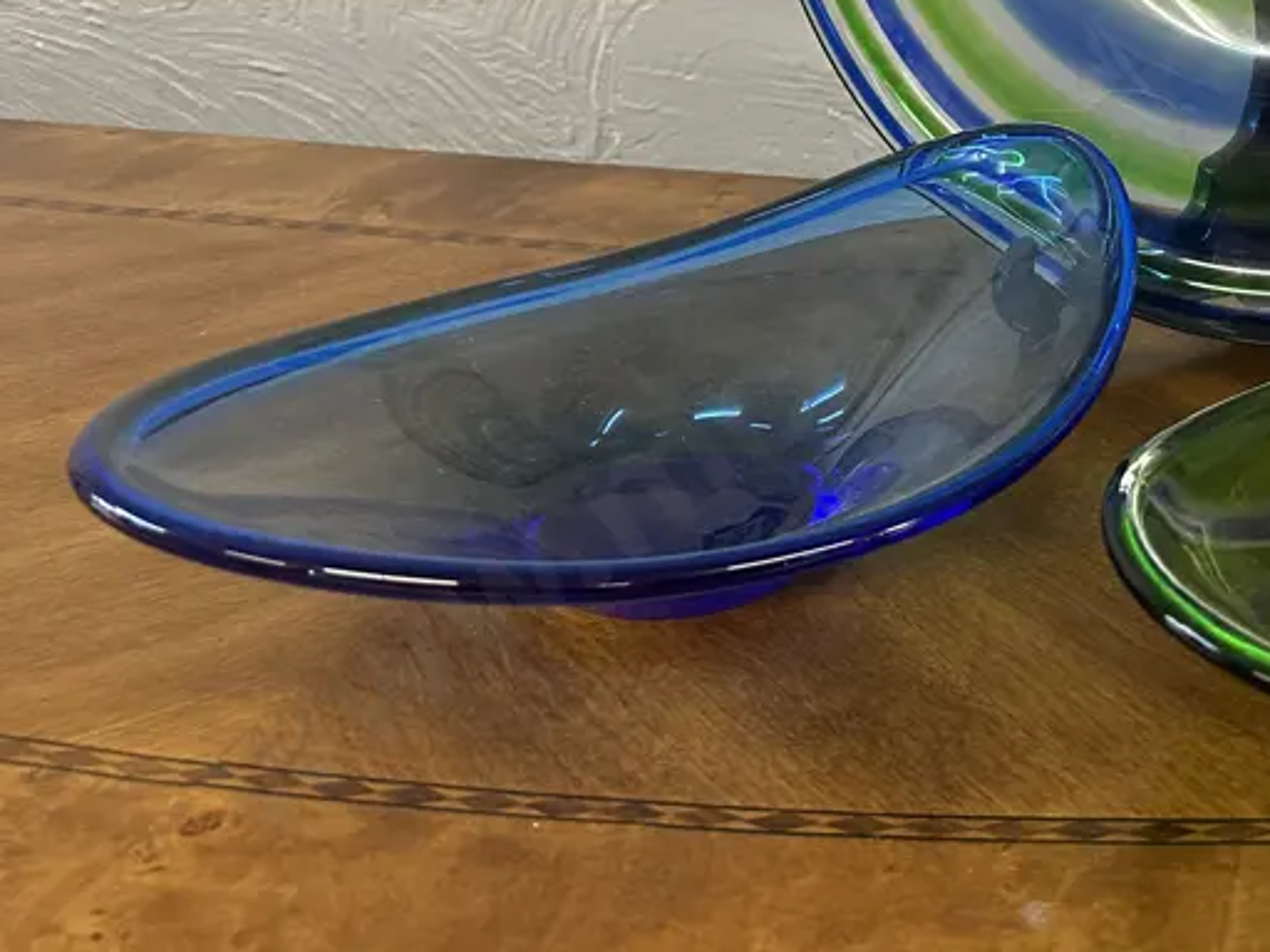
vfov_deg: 28.8
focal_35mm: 48
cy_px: 50
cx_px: 1240
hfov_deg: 36.1
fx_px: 1761
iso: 250
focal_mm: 6.86
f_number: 1.78
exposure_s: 1/50
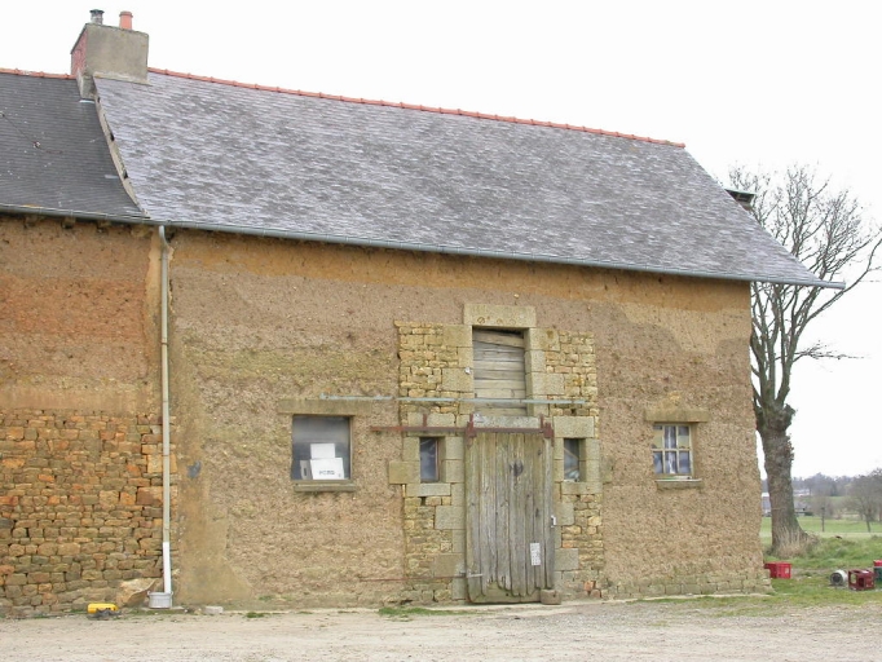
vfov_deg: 32.2
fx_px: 1147
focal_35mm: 45
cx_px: 441
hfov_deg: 42.1
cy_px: 331
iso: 100
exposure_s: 1/106
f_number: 4
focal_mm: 9.5
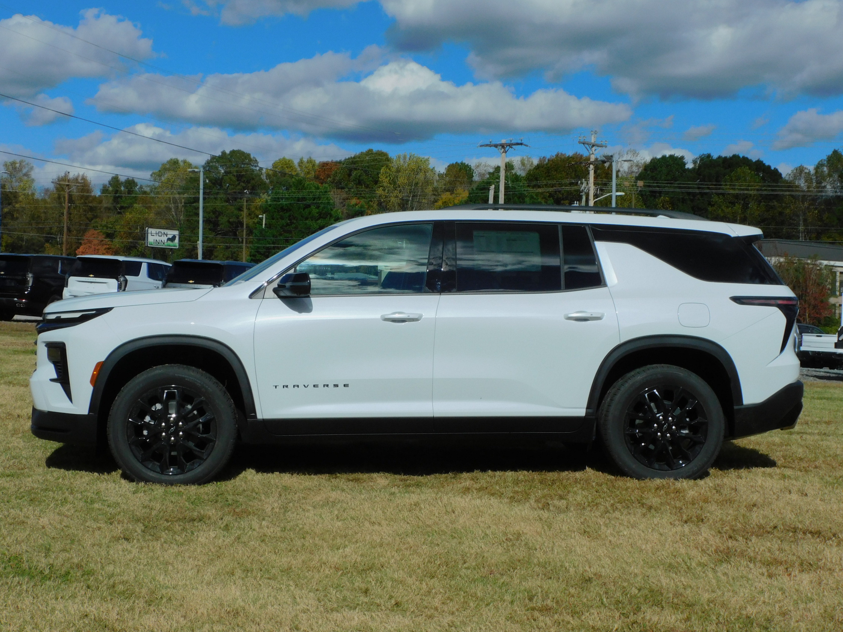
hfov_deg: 34.9
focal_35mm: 55
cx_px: 422
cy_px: 316
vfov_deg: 26.6
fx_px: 1339
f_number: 6.3
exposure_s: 1/1600
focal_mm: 9.9
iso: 125
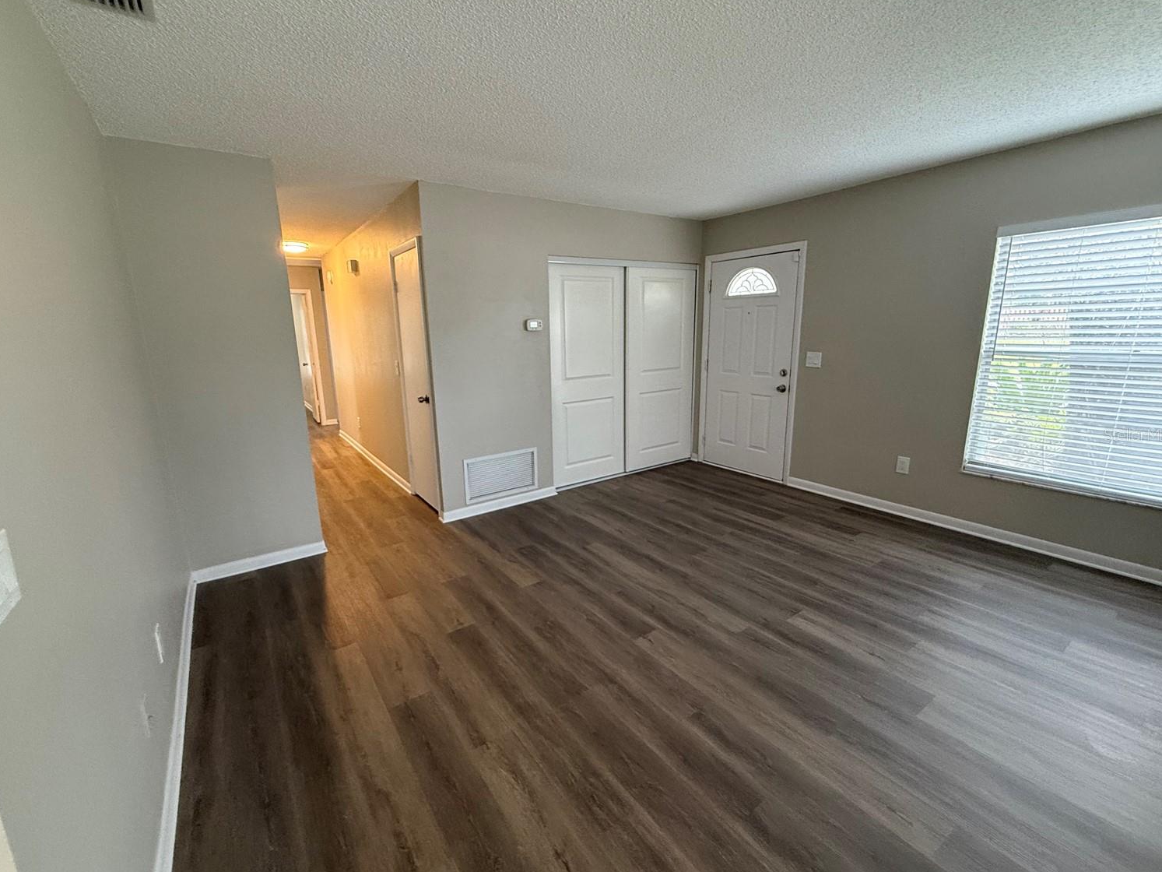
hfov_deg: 98.1
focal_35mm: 15
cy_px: 434
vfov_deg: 81.8
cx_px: 555
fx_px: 504
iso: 500
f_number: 2.2
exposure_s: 1/60
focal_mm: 2.22
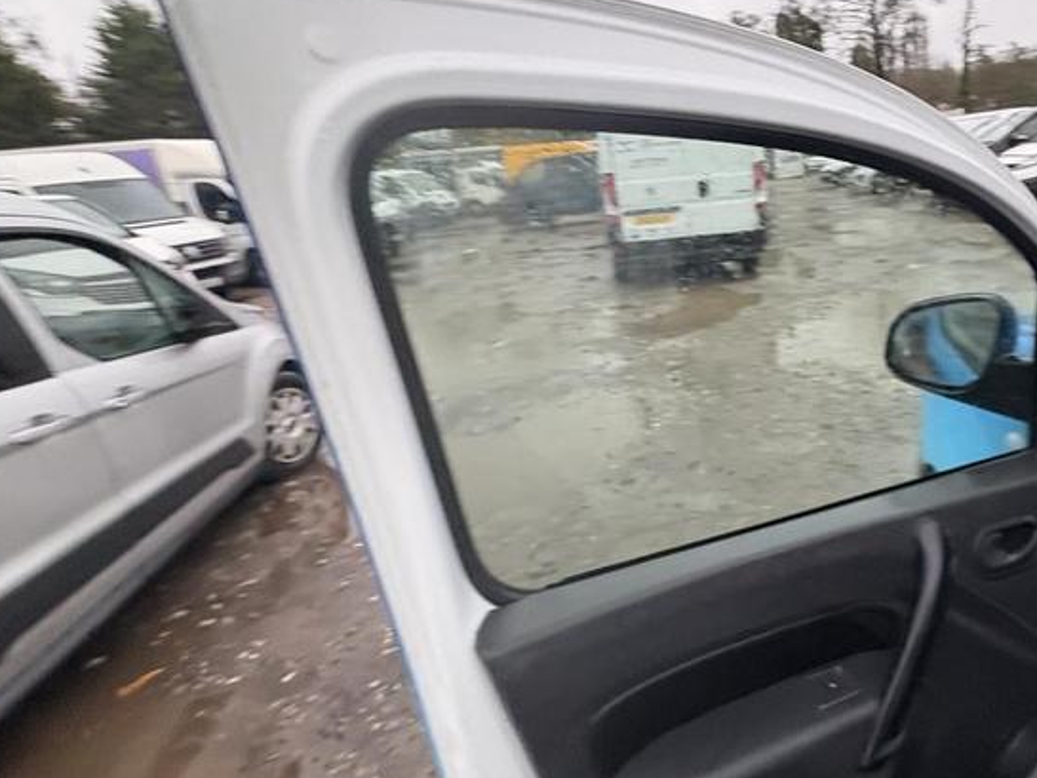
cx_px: 706
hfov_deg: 71.3
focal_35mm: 23
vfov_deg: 58.9
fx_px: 689
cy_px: 369
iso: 400
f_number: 2.2
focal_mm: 2.22
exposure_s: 1/60
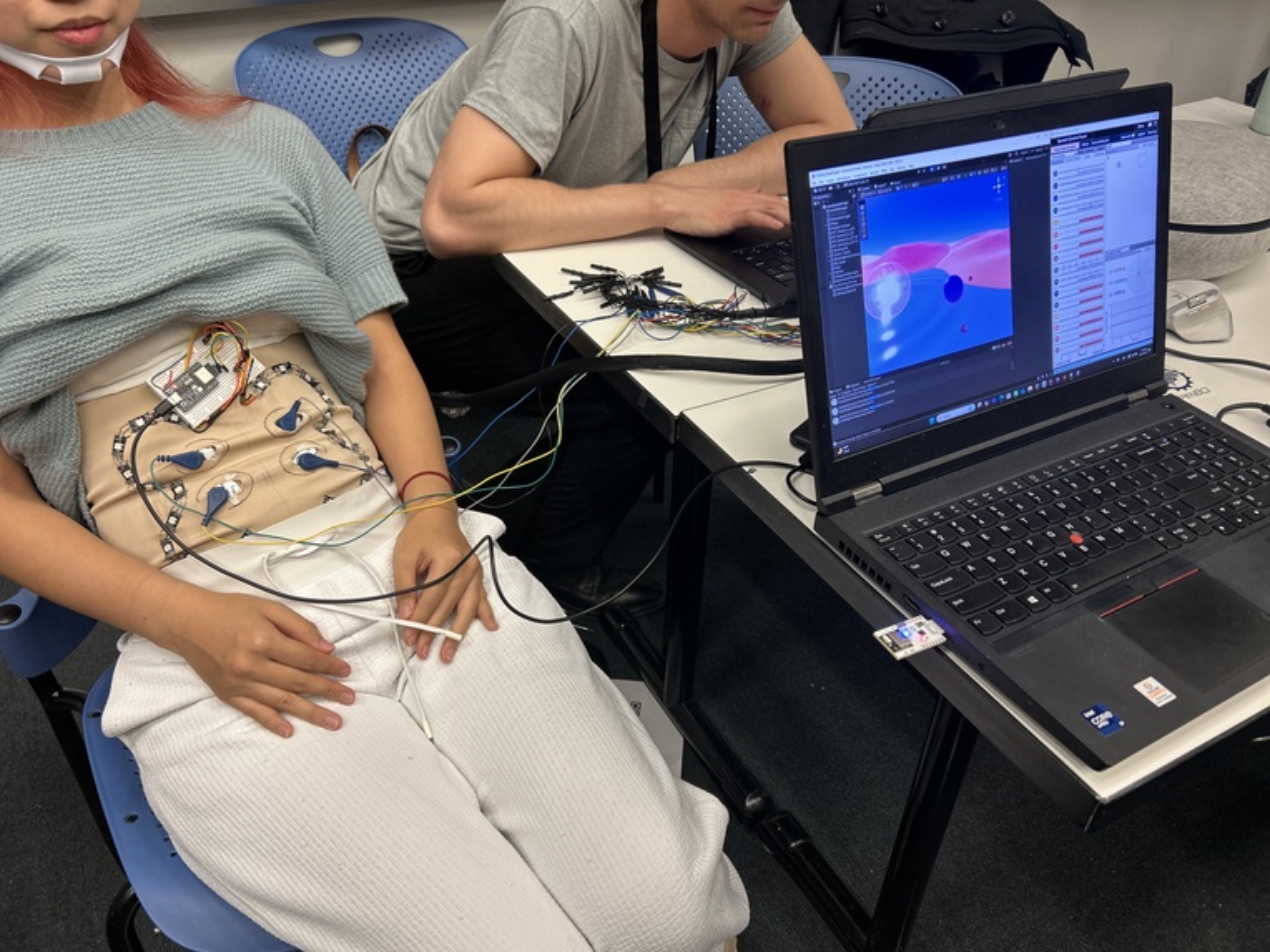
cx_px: 635
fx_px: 954
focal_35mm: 26
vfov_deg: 53.1
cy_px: 476
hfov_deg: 67.3
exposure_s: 1/60
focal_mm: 5.7
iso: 100
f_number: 1.5
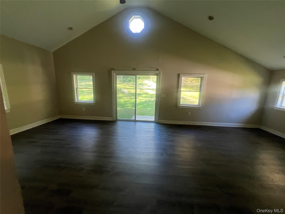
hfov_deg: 106.2
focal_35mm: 13
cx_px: 142
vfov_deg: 89.9
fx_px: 107
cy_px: 107
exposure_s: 1/120
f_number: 1.8
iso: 200
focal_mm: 1.57
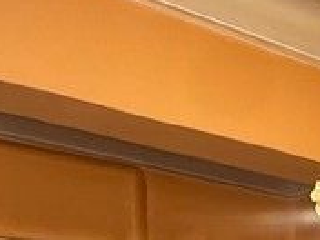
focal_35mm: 102
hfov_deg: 19.2
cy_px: 505
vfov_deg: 12.5
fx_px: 943
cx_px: 195
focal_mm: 2.22
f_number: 2.2
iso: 250
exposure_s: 1/50
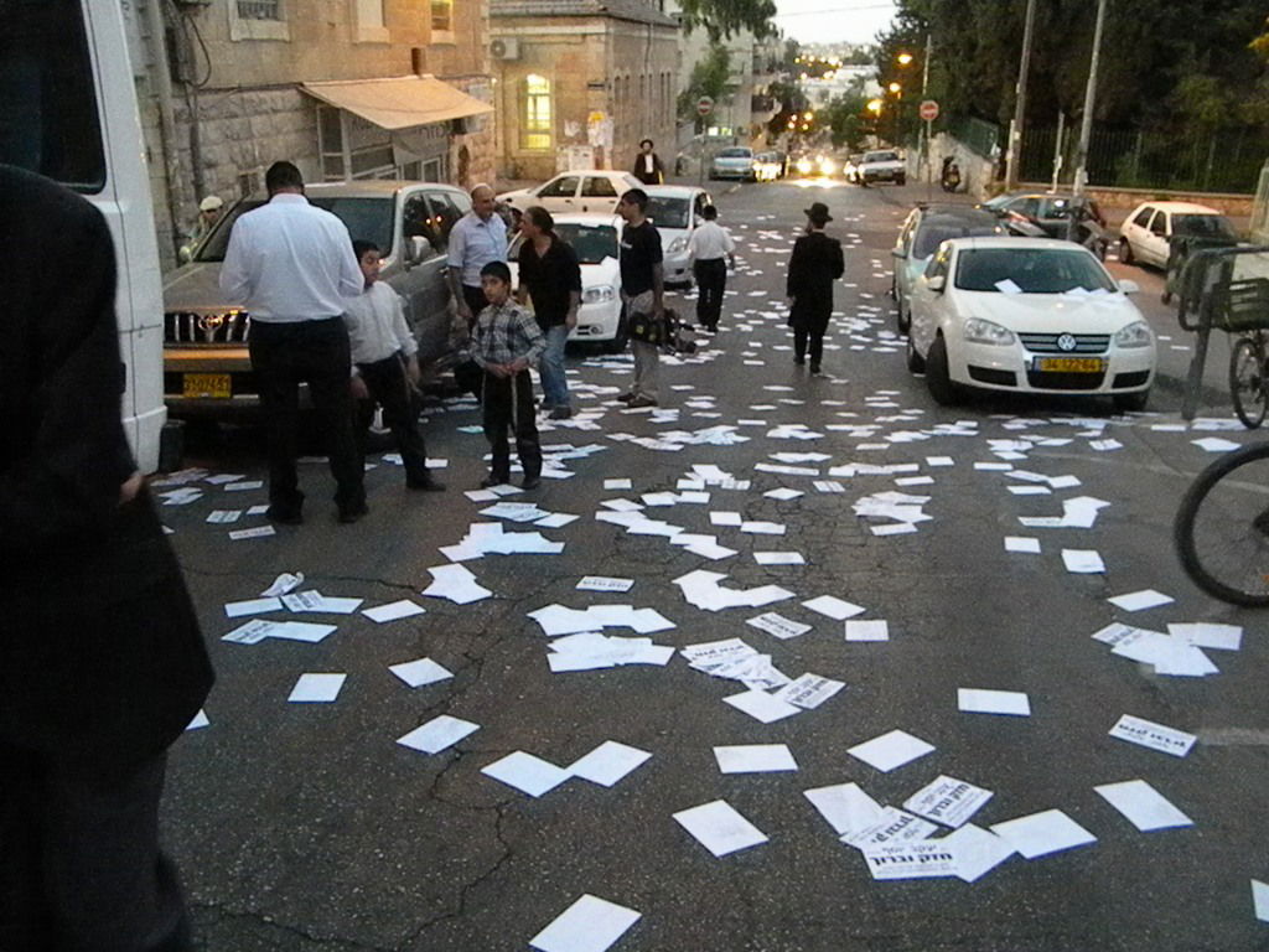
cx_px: 634
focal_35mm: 28
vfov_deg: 49.7
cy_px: 476
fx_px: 1026
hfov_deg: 63.4
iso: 3200
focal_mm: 5
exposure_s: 1/35.6
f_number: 3.5
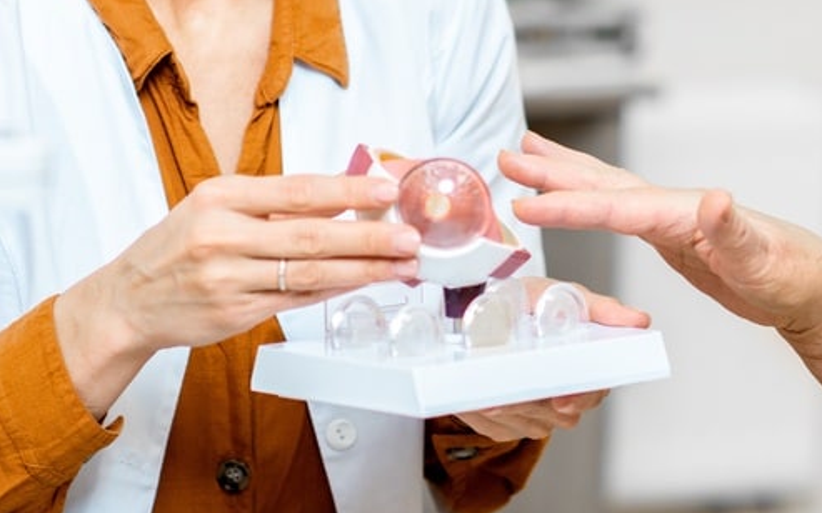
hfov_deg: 9.9
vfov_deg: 6.2
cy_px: 90
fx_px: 4726
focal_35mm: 211
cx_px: 625
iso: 400
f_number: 2.2
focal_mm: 85
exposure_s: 1/250
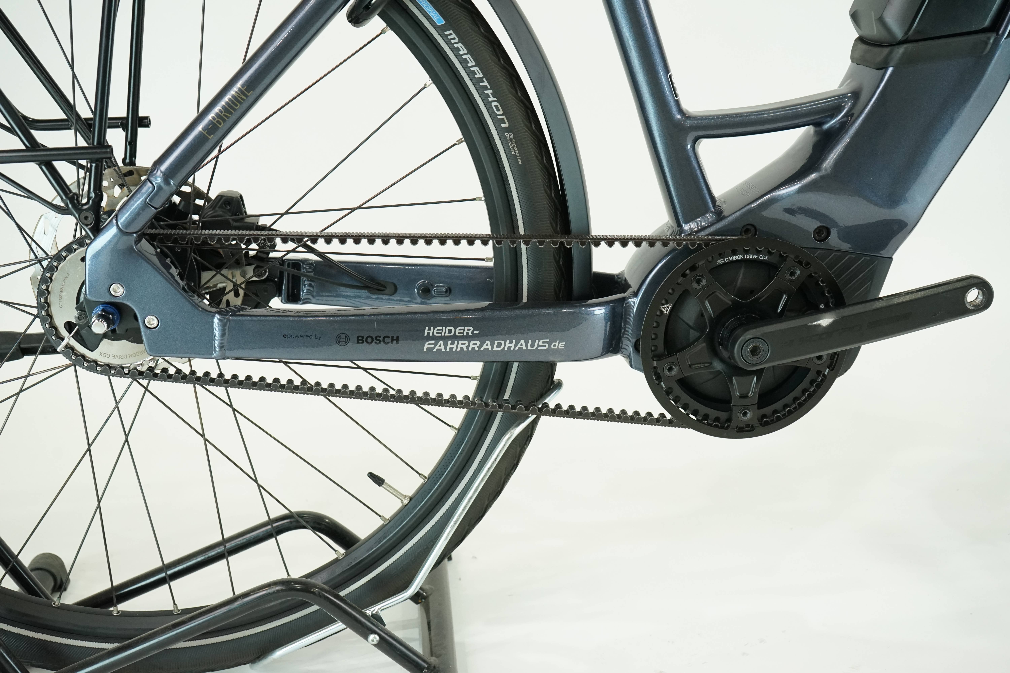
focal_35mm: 42
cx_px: 505
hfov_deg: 46.4
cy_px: 336
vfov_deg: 31.9
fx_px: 1178
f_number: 6.3
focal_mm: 42
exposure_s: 1/200
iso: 2500
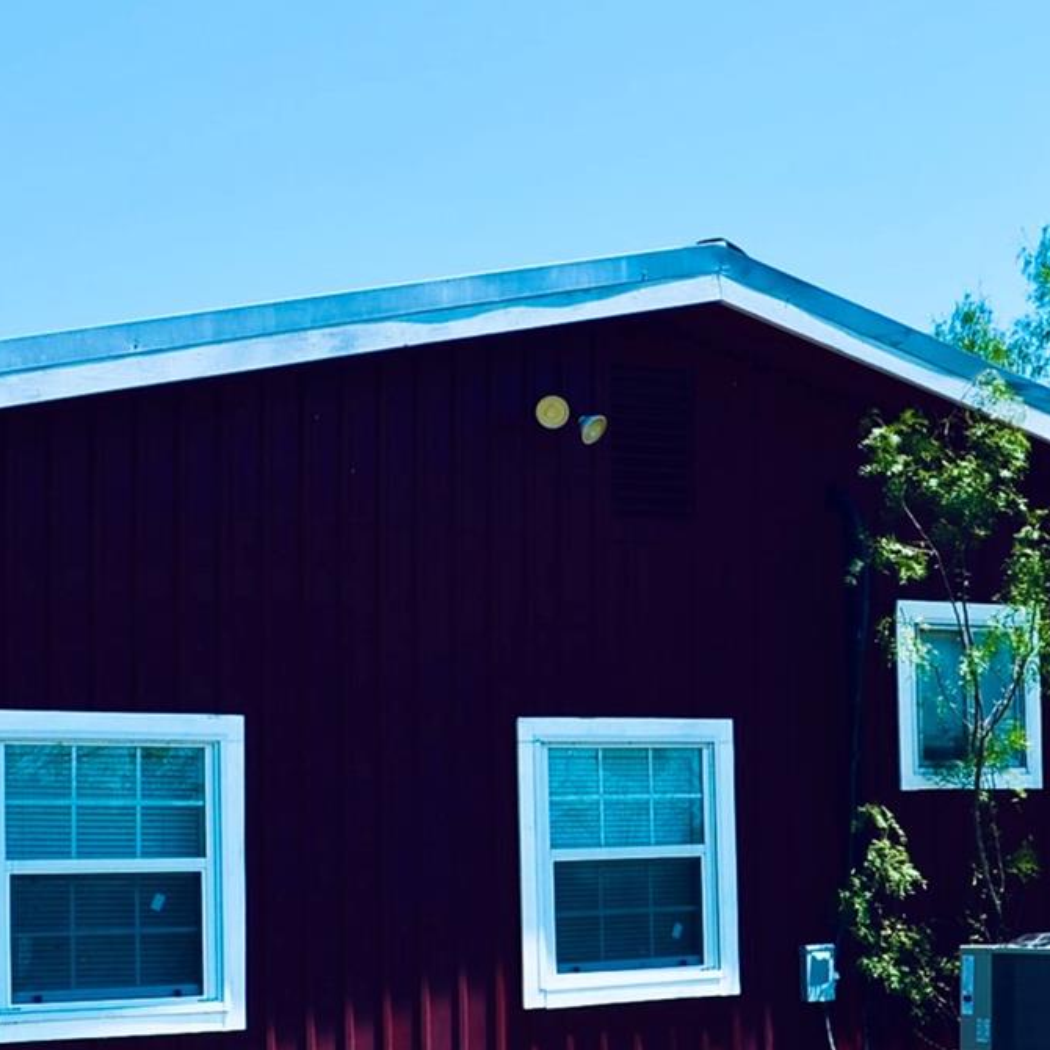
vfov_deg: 24.6
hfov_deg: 24.4
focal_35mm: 70
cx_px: 774
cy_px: 685
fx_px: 2402
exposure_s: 1/125
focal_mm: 18
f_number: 11
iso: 140
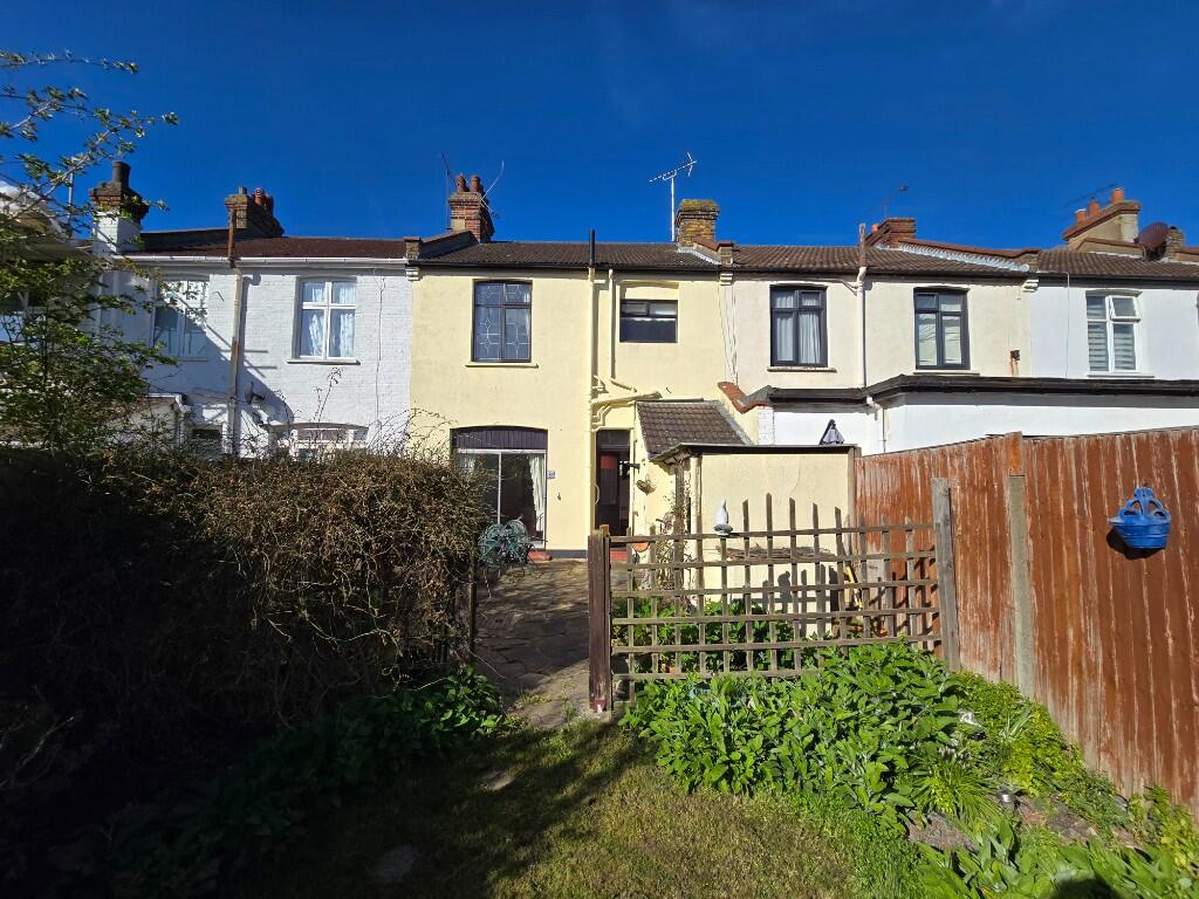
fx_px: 450
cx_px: 600
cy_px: 450
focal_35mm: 13
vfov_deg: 89.9
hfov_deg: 106.2
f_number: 2.2
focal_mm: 2.2
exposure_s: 1/3026
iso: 50
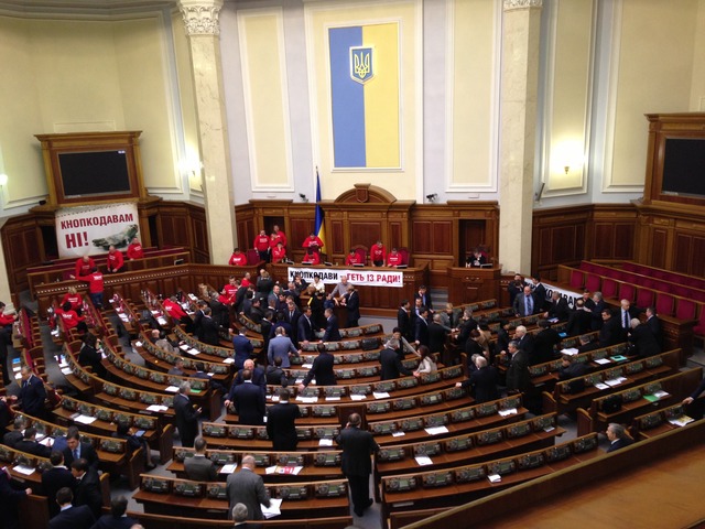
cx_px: 352
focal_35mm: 33
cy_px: 264
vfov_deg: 42.9
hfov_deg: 55.4
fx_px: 672
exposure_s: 1/20
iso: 125
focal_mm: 4.13
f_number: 2.4
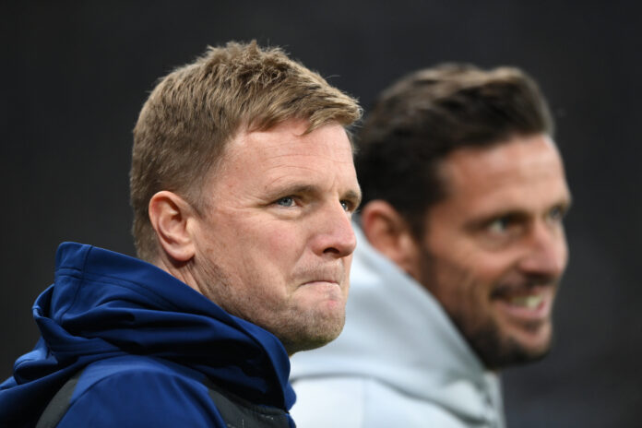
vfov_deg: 3.4
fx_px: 7133
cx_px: 321
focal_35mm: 400
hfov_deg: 5.2
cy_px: 214
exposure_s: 1/2000
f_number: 3.2
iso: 3200
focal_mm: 400
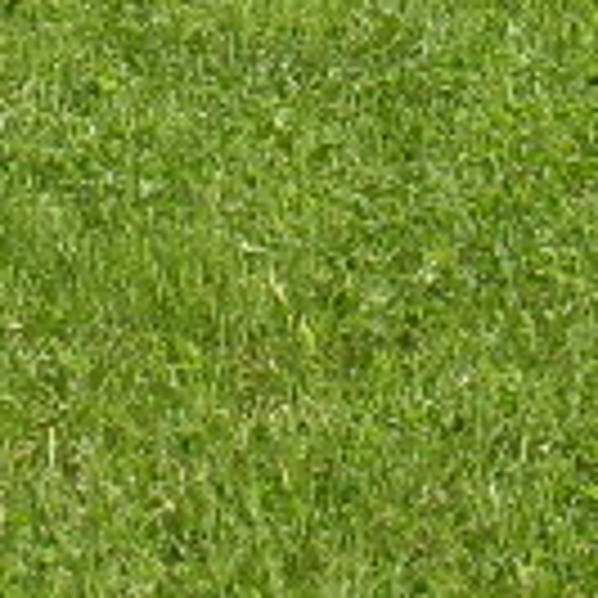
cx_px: 288
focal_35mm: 259
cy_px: -1088
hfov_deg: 6.8
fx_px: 5062
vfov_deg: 6.3
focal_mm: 6.3
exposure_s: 1/125
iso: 80
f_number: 8.4
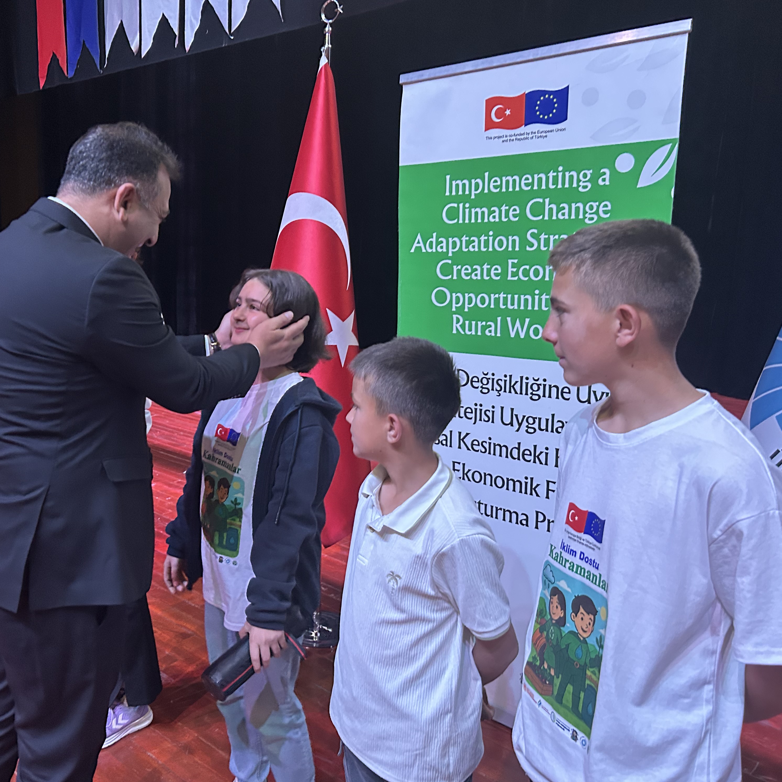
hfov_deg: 51.5
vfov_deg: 52.5
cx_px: 260
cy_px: 390
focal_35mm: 31
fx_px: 792
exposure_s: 1/50
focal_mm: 5.7
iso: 500
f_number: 1.5
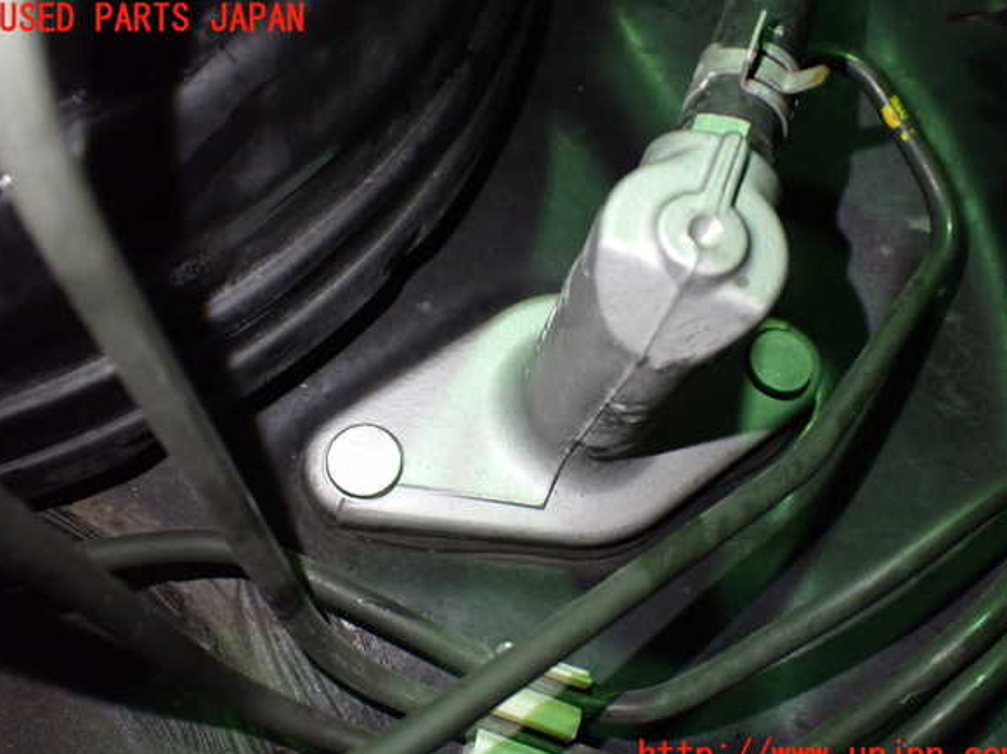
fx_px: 901
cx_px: 510
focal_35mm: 31
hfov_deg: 58.4
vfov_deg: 45.4
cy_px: 388
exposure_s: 1/100
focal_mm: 5.4
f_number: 2.3
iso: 800
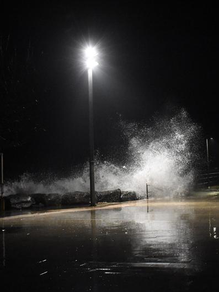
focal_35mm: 70
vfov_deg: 27.8
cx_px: 144
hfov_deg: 20.9
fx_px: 591
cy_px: 148
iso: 8000
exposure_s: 1/125
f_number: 5.6
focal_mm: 30
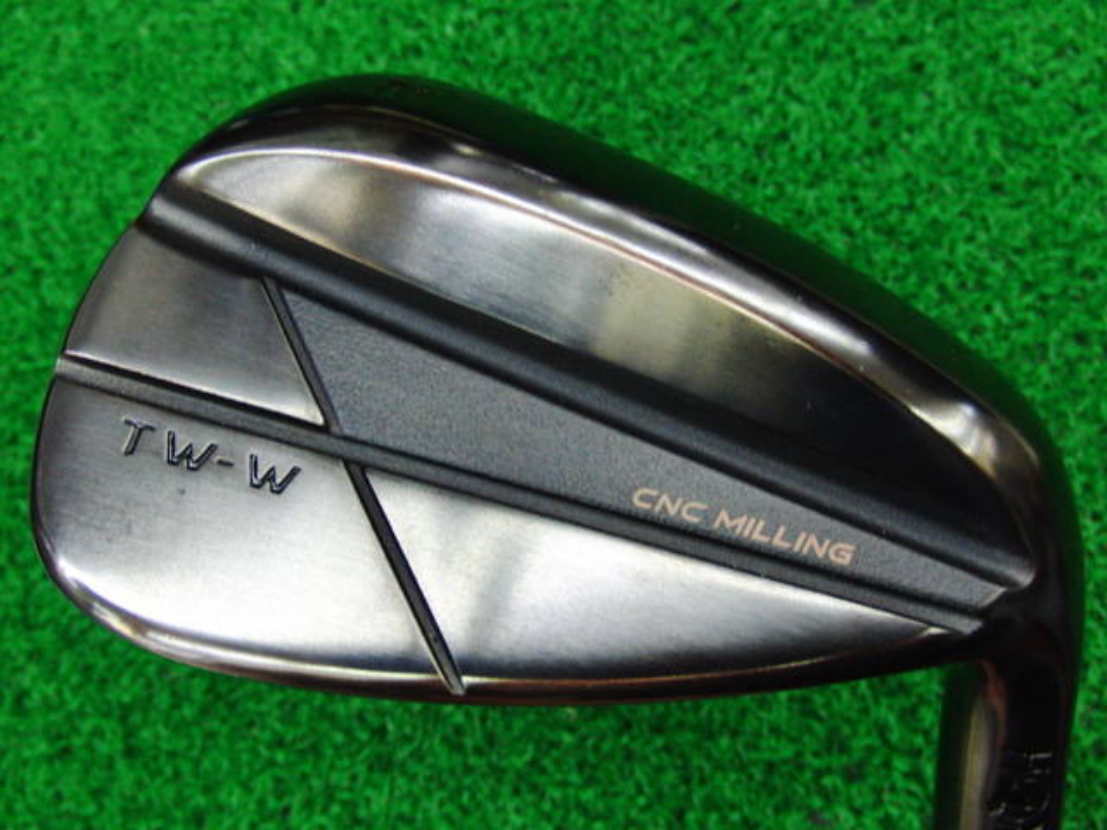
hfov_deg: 50.1
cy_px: 415
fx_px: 1183
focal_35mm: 37
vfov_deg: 38.7
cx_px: 554
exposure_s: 1/50
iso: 400
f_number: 3.6
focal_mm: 6.42
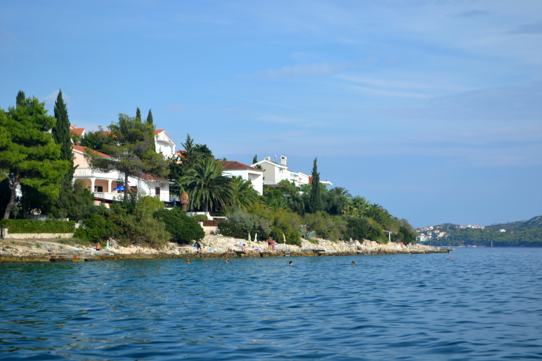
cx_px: 271
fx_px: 1242
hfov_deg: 24.6
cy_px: 180
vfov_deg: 16.6
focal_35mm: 82
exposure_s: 1/160
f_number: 6.3
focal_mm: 55
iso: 100
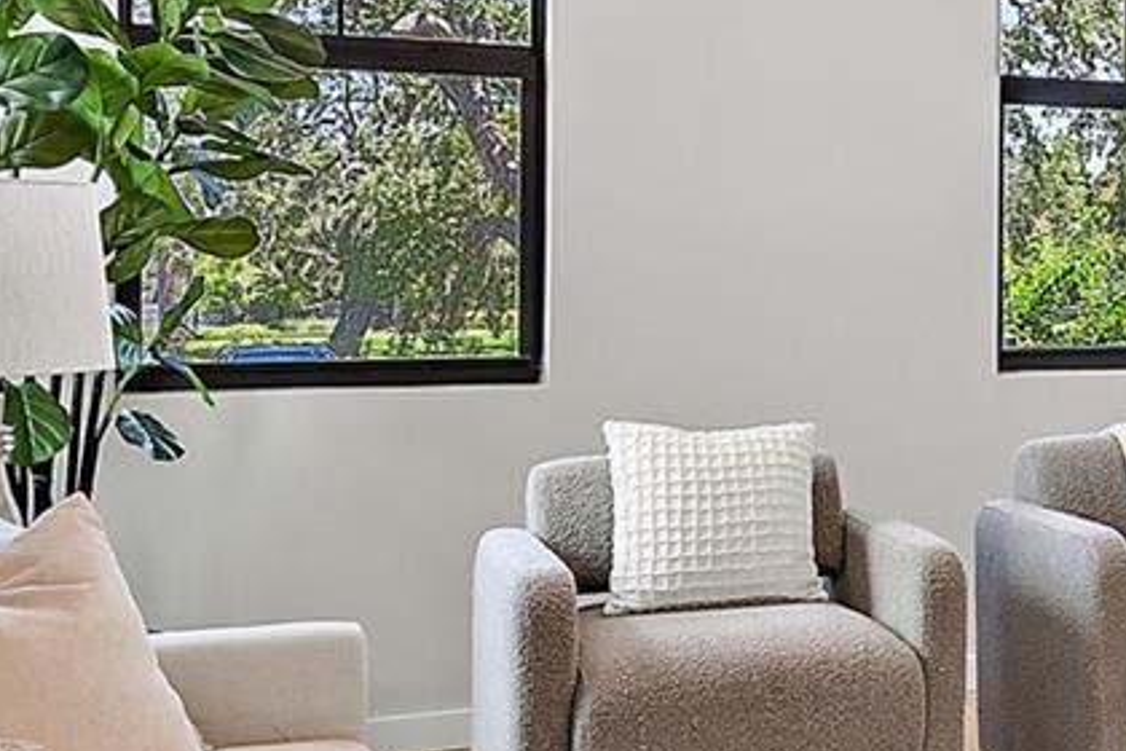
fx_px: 1908
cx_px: 1365
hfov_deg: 28.4
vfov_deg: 22.1
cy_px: 225
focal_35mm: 61
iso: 1600
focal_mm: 16
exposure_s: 1/125
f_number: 6.3
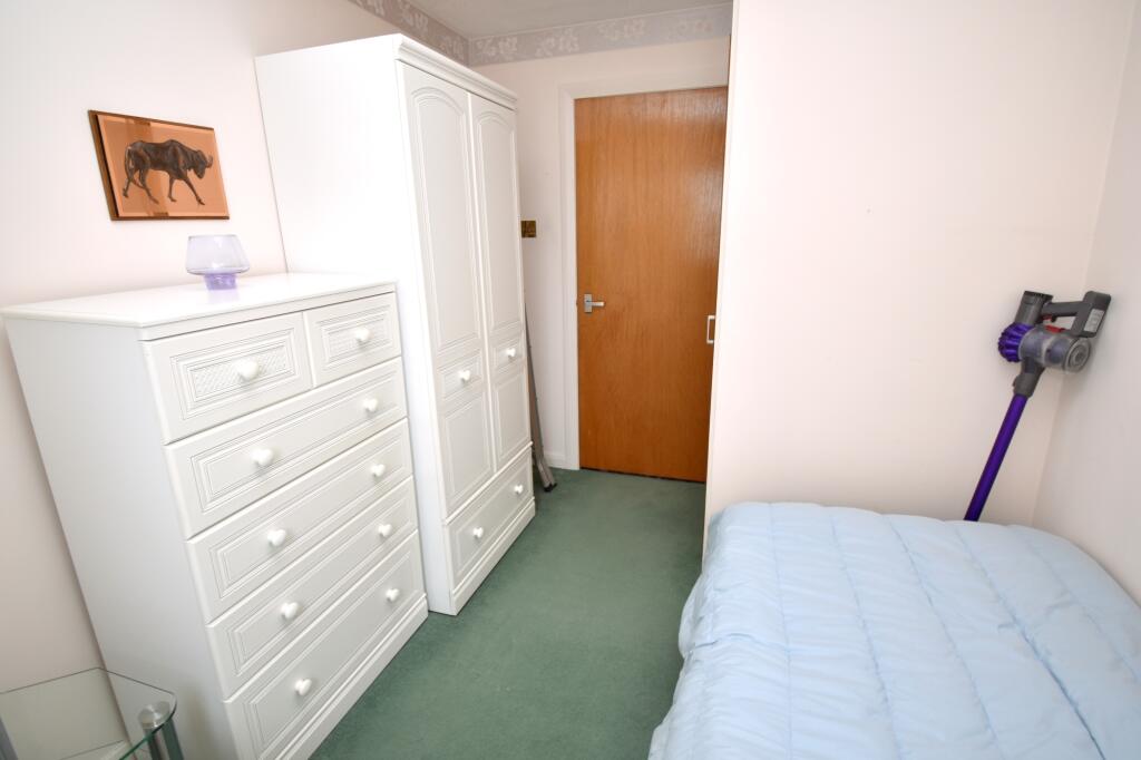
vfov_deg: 72.0
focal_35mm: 16
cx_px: 570
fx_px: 523
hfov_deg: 95.0
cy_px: 380
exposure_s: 1/15
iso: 100
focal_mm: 11
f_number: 4.8
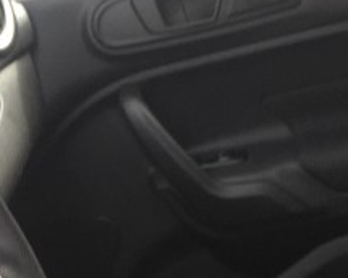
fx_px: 1390
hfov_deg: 14.2
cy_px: 394
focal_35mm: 135
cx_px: 94
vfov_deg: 11.1
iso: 32
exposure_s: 1/120
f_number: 2.2
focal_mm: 4.15
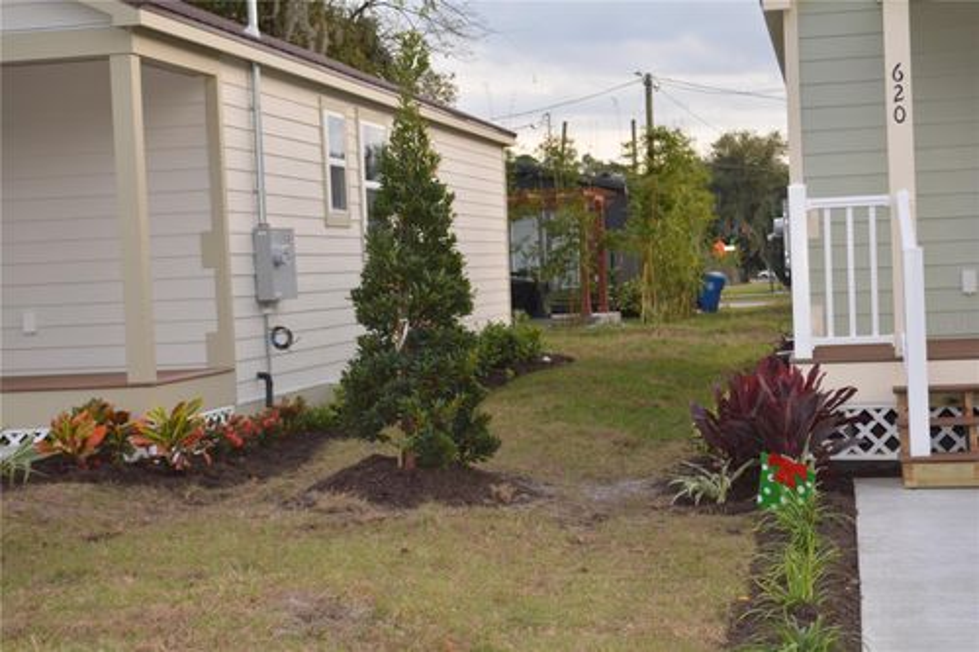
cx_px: 490
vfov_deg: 20.6
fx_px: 1794
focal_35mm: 66
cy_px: 326
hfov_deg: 30.5
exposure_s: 1/80
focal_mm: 44
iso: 400
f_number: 5.3
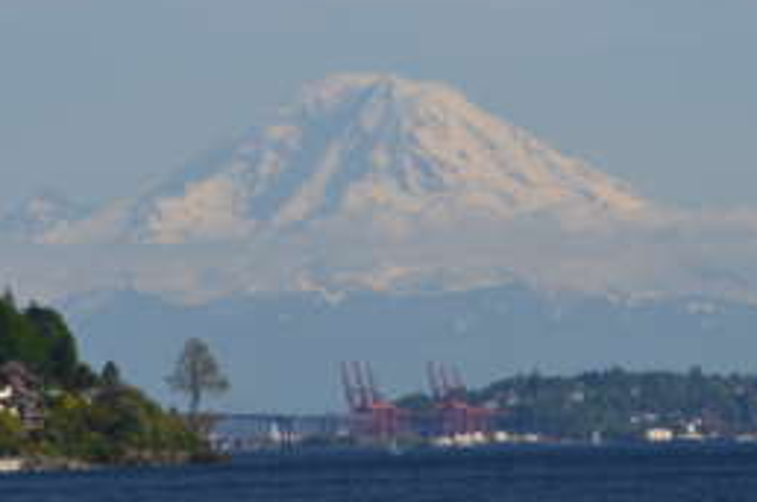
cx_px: 449
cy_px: 25
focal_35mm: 480
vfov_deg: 2.9
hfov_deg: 4.3
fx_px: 10074
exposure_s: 1/40
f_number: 29
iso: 100
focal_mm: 165
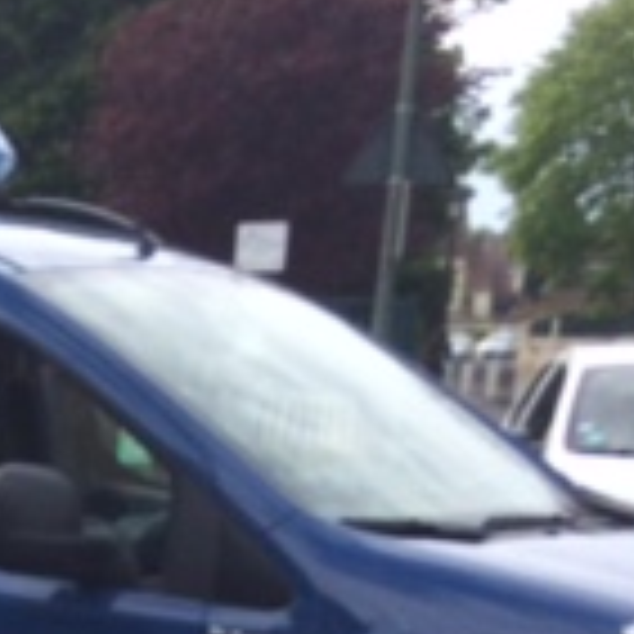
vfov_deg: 13.7
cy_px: 1061
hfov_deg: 12.6
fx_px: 2404
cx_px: -746
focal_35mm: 116
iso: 32
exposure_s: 1/1109
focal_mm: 4.15
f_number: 2.2
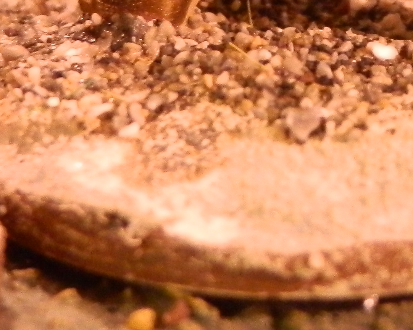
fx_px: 2884
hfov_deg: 8.1
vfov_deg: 6.4
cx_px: 466
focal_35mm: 236
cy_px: -266
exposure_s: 1/8
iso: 400
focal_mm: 10.99
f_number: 3.7
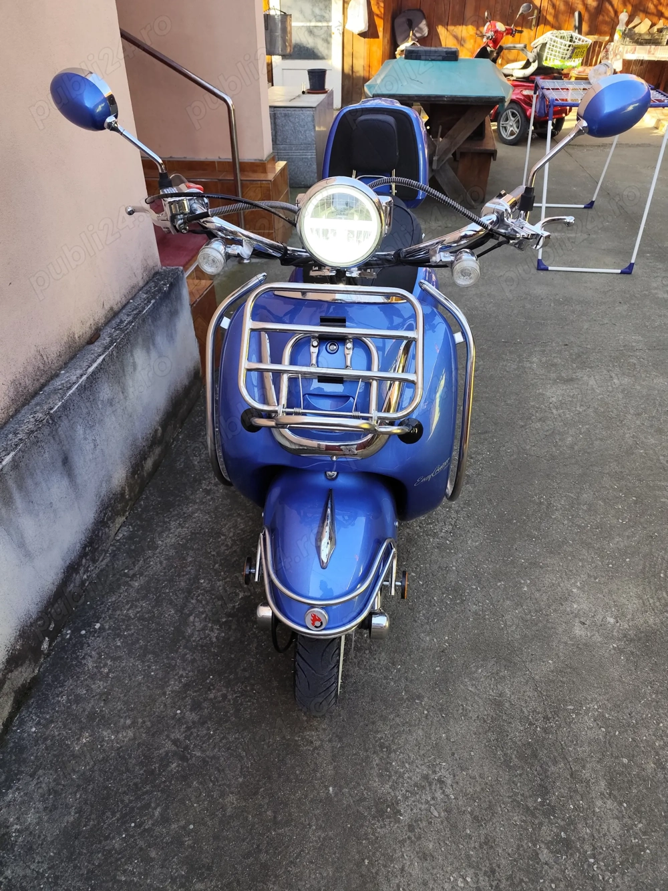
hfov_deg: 58.9
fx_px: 592
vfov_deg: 73.9
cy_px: 446
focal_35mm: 23
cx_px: 334
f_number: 1.65
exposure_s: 1/164
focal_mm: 6.14
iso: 50
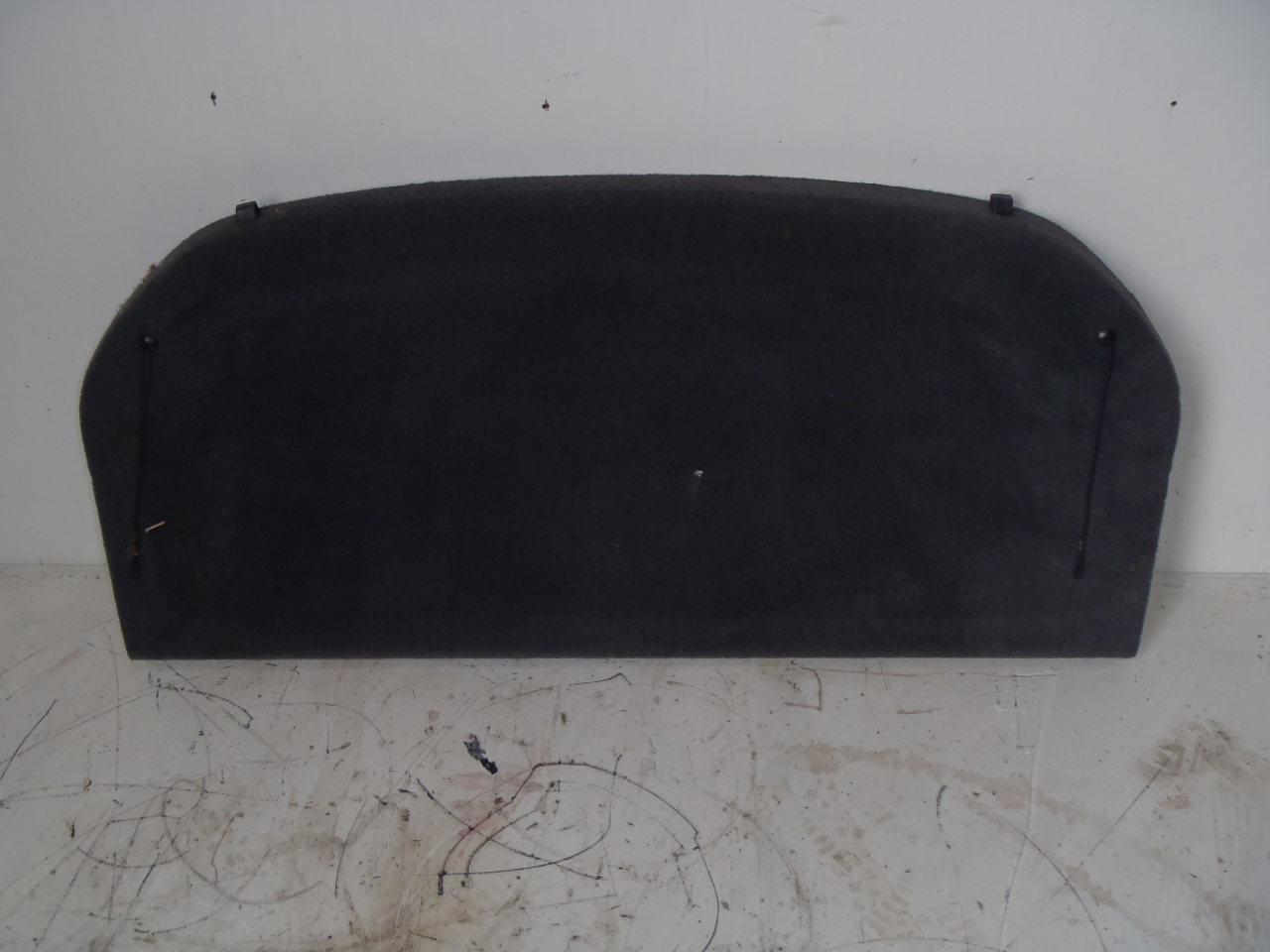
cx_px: 635
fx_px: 1394
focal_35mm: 38
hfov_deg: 49.0
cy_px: 476
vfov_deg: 37.7
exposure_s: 1/40
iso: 100
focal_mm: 6.83
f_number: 4.6
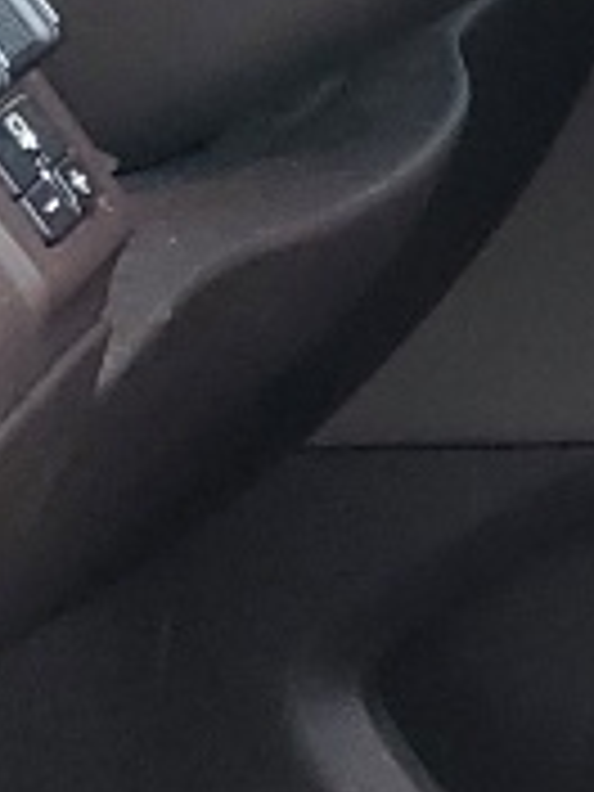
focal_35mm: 237
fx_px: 5422
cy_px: -27
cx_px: 1557
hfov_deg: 6.0
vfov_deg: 8.3
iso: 56
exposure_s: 1/120
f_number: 1.5
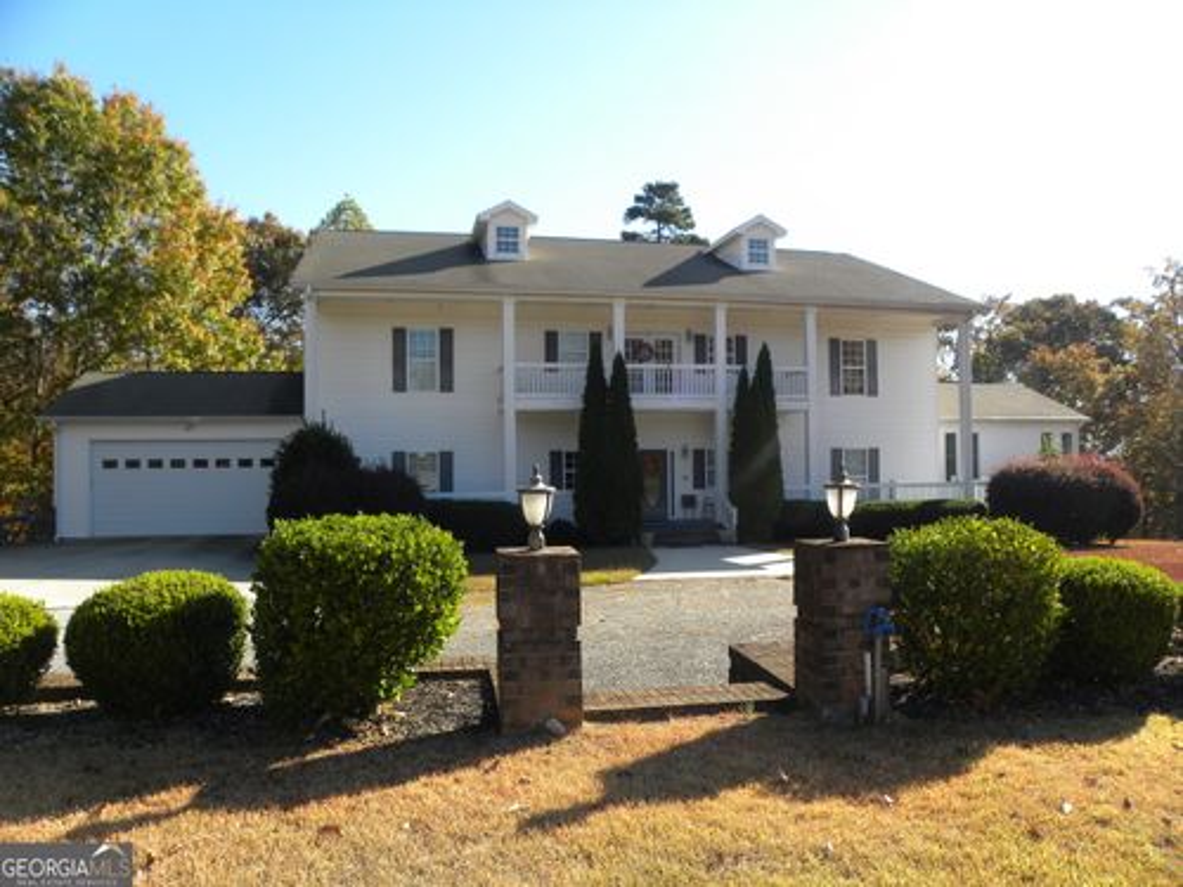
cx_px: 592
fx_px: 889
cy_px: 444
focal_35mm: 26
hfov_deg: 67.3
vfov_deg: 53.1
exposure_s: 1/189
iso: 64
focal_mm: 4.6
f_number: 4.5
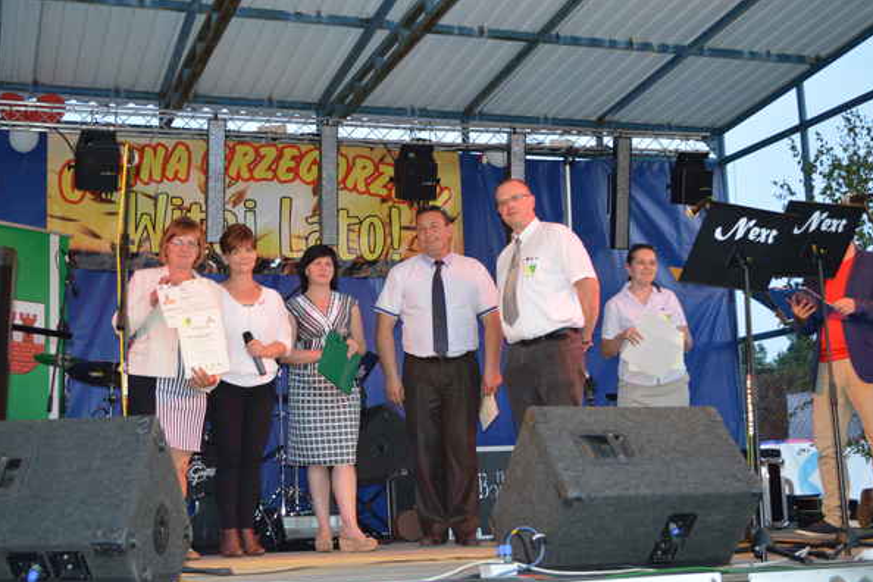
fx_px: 1298
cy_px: 295
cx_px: 439
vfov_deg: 25.3
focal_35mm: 54
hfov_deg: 37.2
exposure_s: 1/60
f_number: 5
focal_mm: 35
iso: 720
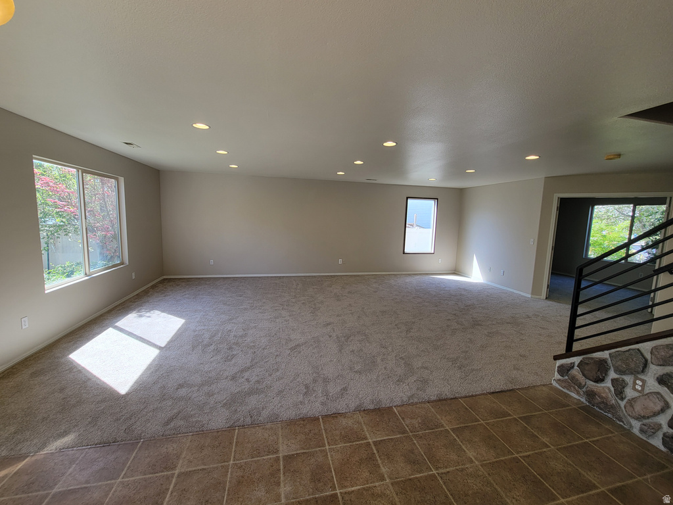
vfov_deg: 89.9
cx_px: 336
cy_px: 252
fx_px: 253
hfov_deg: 106.2
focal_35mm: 13
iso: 50
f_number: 2.2
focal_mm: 2.2
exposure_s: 1/132
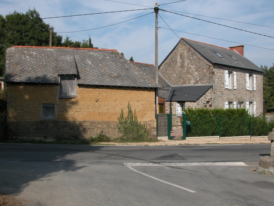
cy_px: 103
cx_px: 137
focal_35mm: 35
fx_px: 277
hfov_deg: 52.6
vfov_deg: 40.7
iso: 100
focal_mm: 8.9
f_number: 7.1
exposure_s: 1/383
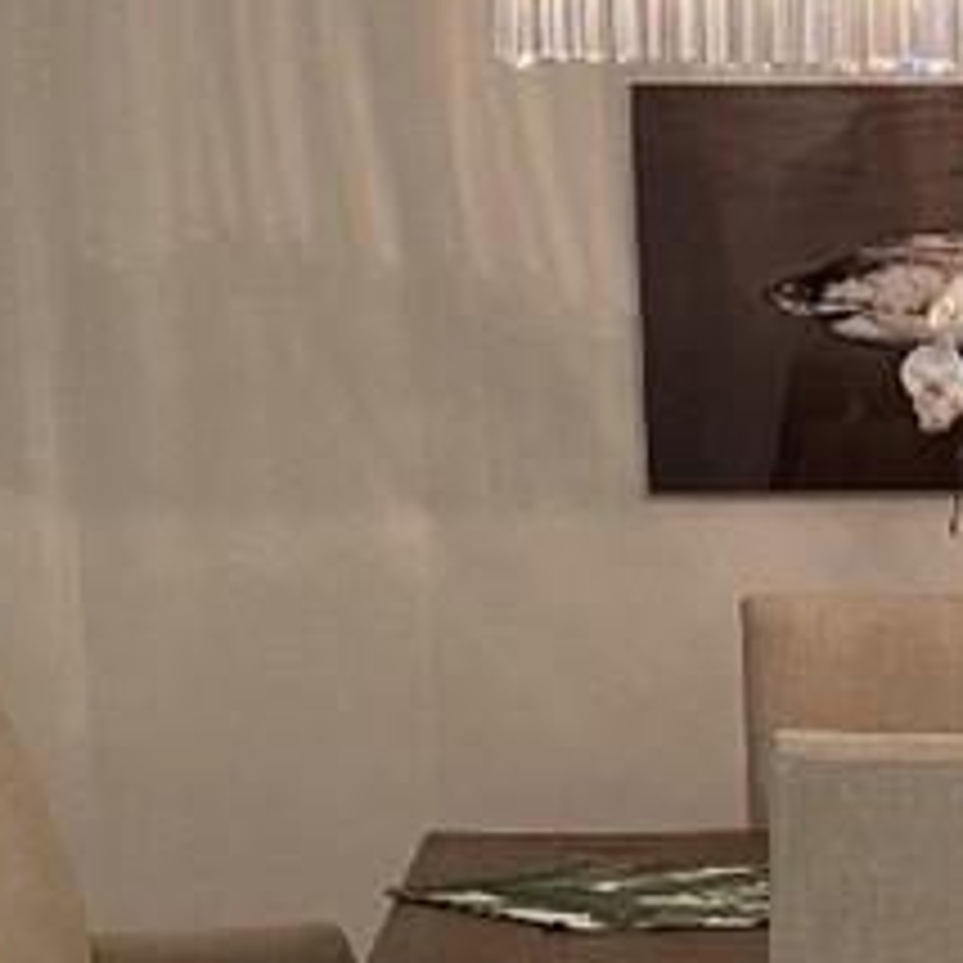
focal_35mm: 110
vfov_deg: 15.5
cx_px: 1235
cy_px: 1033
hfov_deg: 15.1
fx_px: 3462
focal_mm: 4.25
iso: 200
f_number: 1.8
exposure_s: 1/60
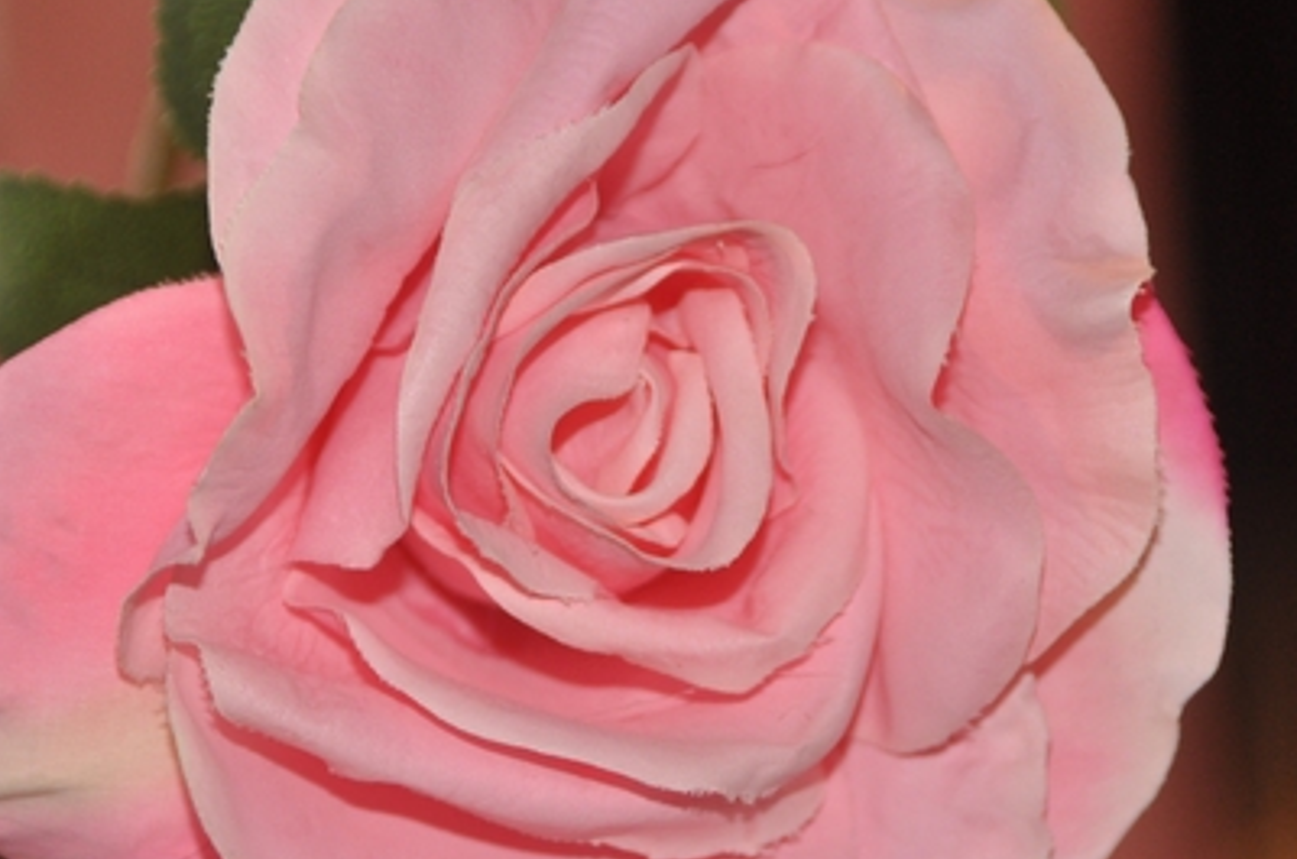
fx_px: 9061
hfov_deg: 8.2
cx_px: 665
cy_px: 522
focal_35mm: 252
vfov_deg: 5.4
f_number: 5.3
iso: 800
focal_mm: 112
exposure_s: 1/60
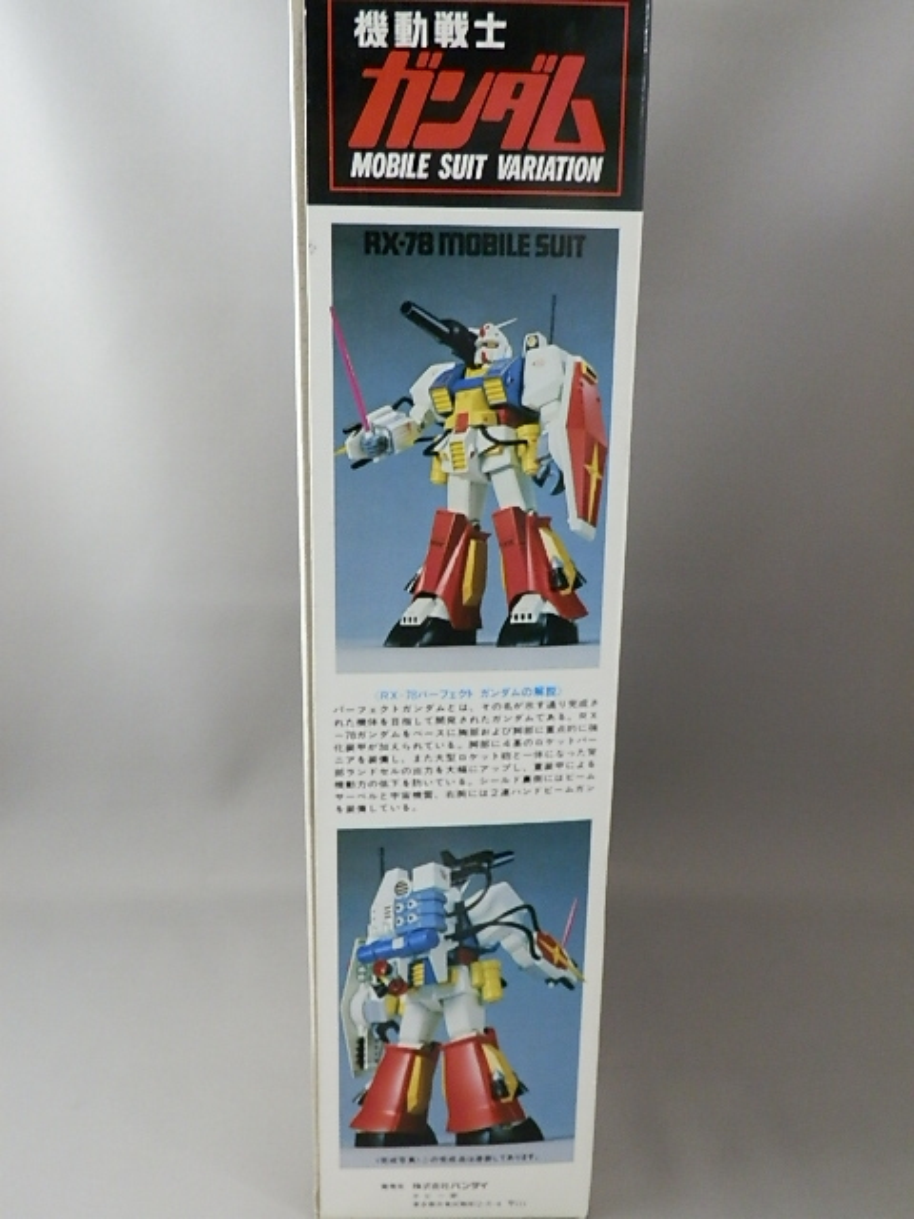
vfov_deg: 54.0
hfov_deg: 41.8
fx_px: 1197
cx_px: 457
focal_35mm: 34
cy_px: 610
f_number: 3.5
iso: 200
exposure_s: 1/8
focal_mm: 6.17
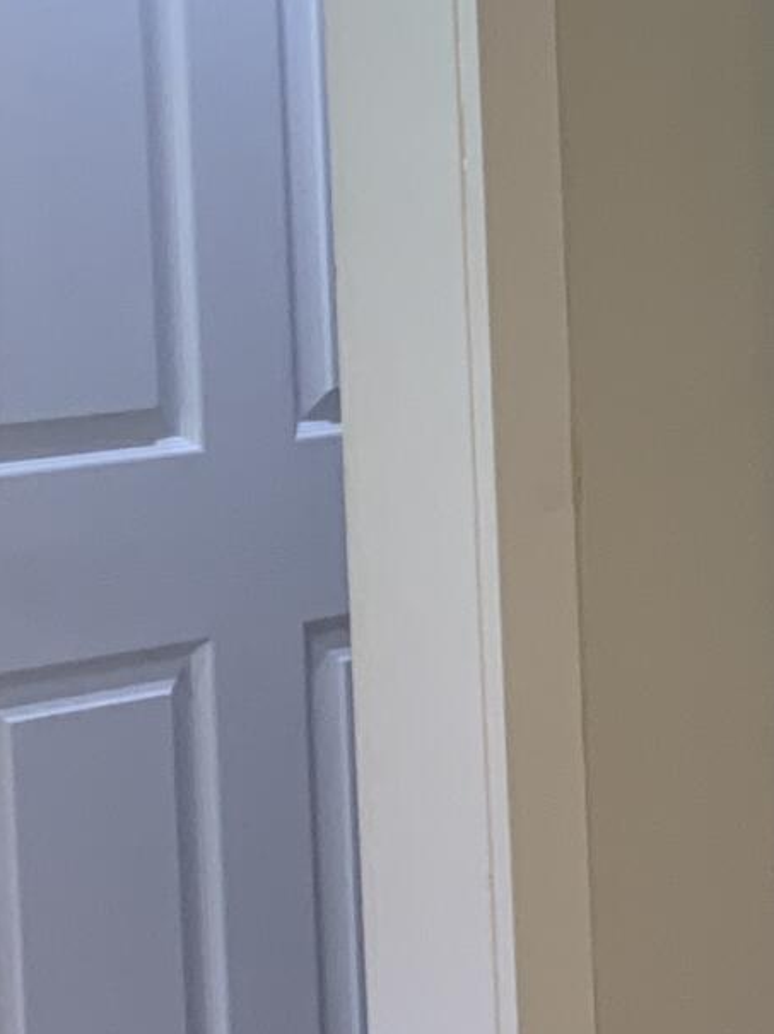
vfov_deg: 15.3
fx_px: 3850
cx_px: 2259
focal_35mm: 129
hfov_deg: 9.3
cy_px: 349
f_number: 1.8
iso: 64
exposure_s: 1/60
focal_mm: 4.25
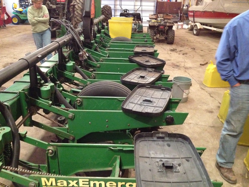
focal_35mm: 35
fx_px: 252
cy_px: 94
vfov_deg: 40.7
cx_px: 124
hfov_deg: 52.6
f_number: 2.4
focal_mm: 4.28
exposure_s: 1/15
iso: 800
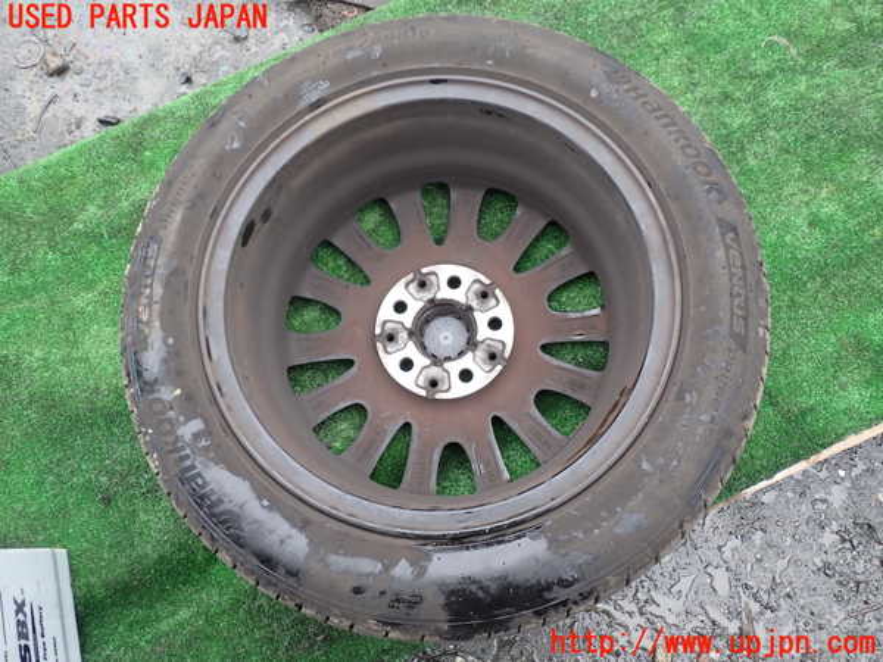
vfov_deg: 46.8
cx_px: 442
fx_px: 765
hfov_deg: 60.0
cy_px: 331
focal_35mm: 30
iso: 125
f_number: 2.3
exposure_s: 1/60
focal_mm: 5.4
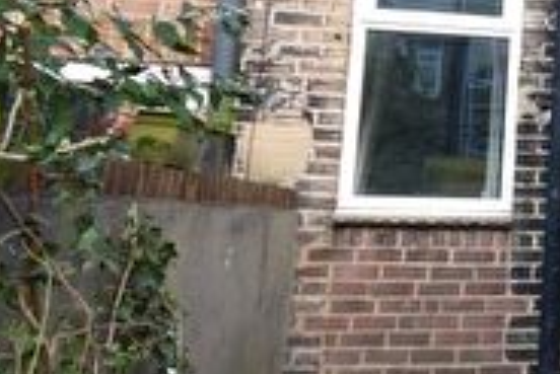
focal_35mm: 57
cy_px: 74
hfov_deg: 28.0
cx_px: 755
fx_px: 887
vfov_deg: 23.5
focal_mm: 10
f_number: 6.3
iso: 400
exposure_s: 1/160
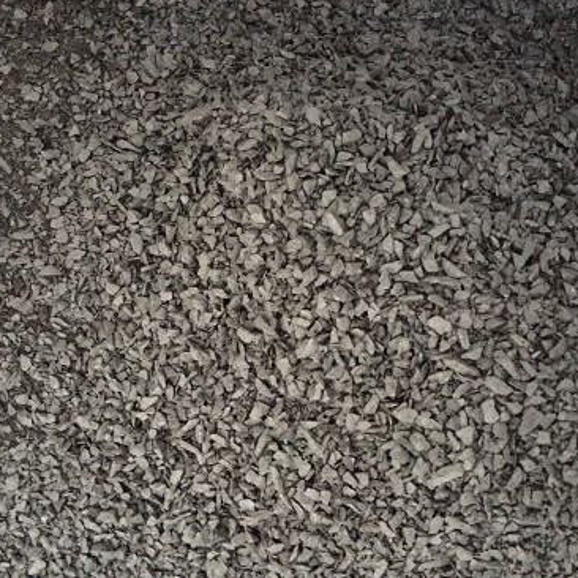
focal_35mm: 35
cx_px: 302
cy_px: 290
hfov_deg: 47.2
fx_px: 661
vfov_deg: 47.2
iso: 500
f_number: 2.2
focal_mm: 4.15
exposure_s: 1/15
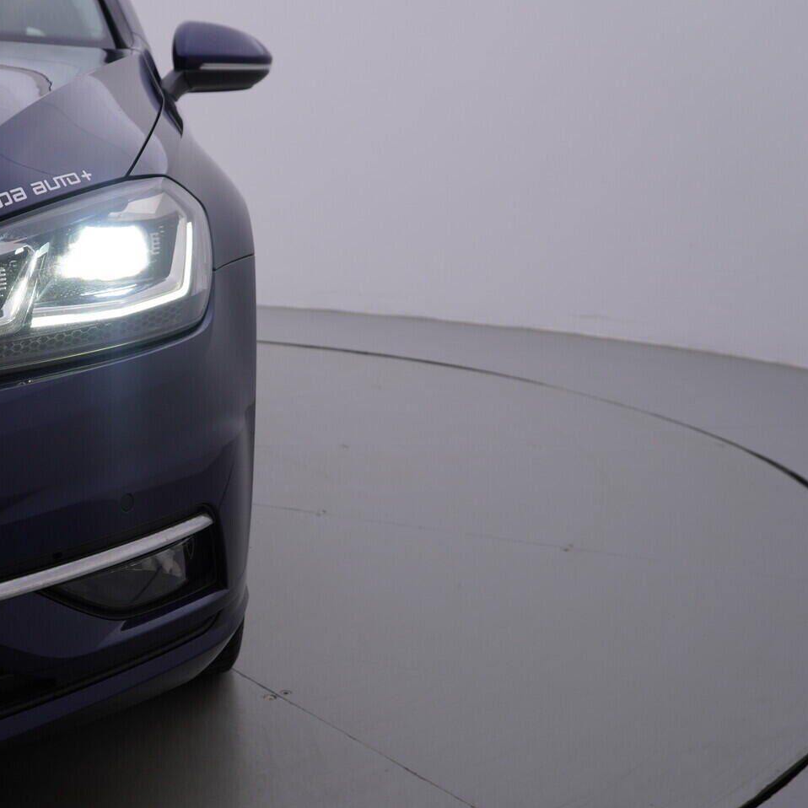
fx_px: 1215
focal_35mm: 46
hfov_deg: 36.2
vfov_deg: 36.8
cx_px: 229
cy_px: 404
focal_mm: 24
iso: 125
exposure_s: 1/125
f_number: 5
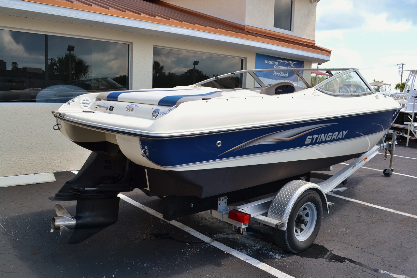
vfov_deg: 43.6
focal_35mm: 30
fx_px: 347
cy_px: 139
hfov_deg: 61.9
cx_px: 208
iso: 100
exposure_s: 1/160
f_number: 6.3
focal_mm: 20
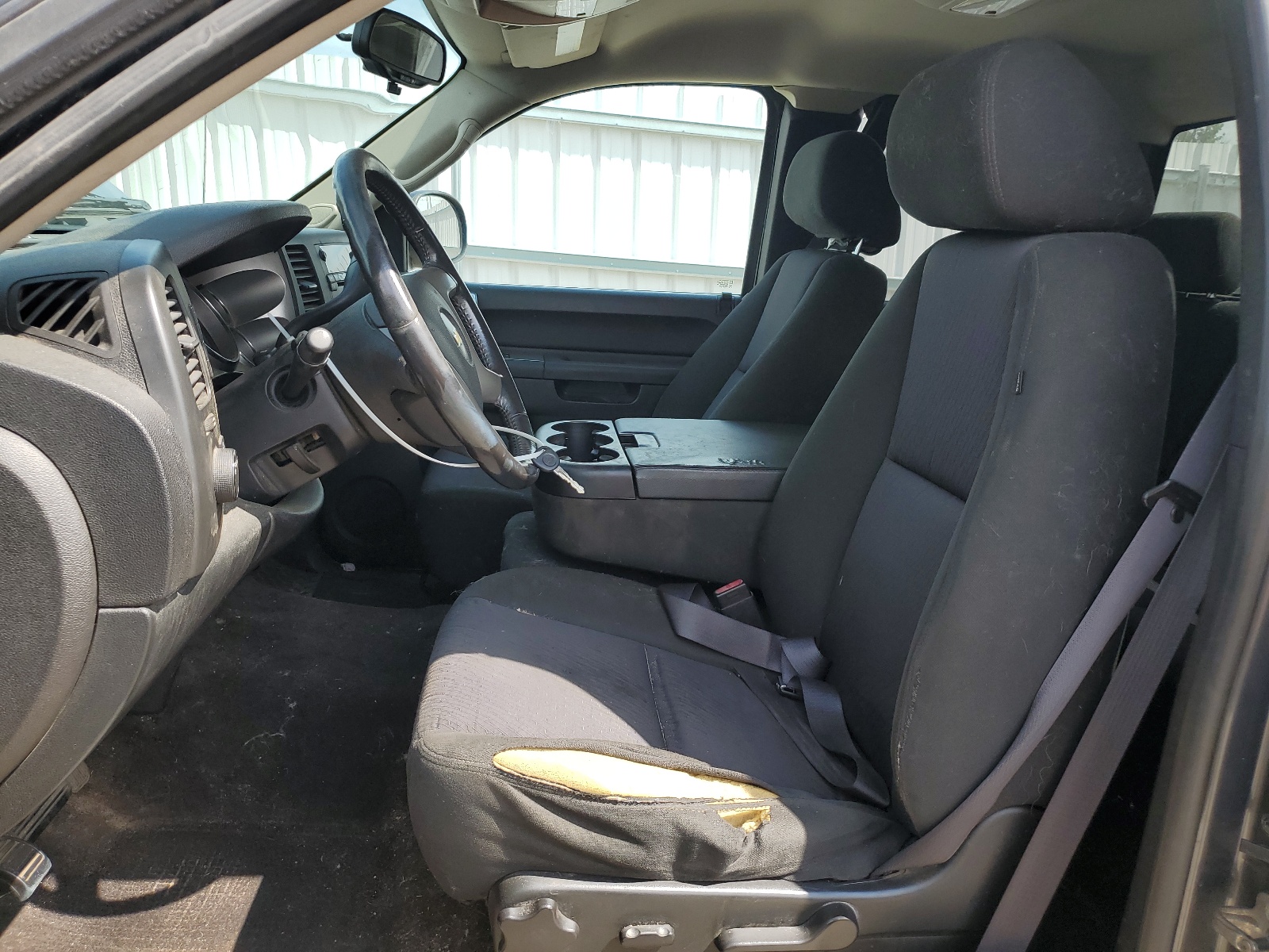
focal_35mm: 26
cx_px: 634
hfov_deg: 67.3
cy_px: 476
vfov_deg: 53.1
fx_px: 953
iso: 50
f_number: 1.5
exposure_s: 1/909
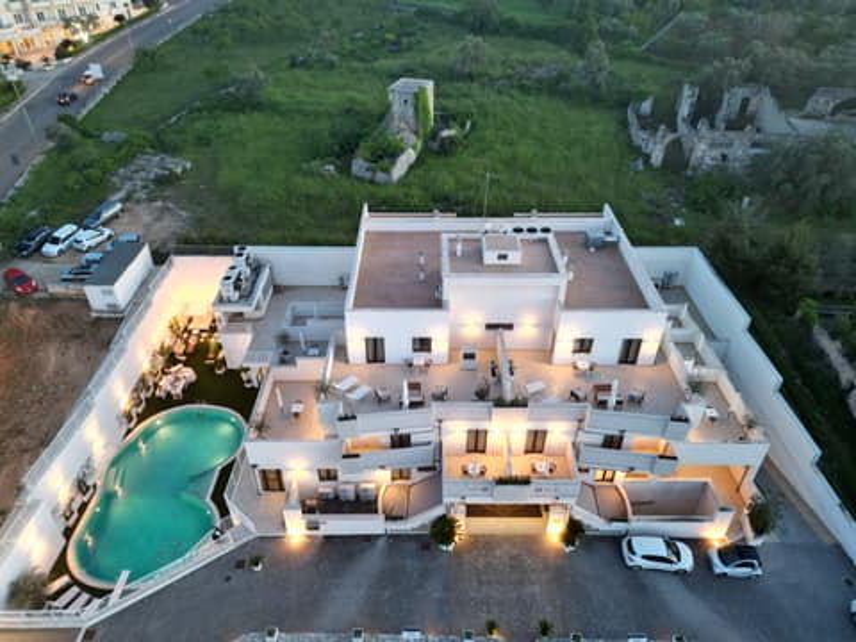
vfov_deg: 56.8
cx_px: 428
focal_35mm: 24
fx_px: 593
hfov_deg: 71.6
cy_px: 321
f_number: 1.7
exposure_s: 1/15
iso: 230
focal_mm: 6.72
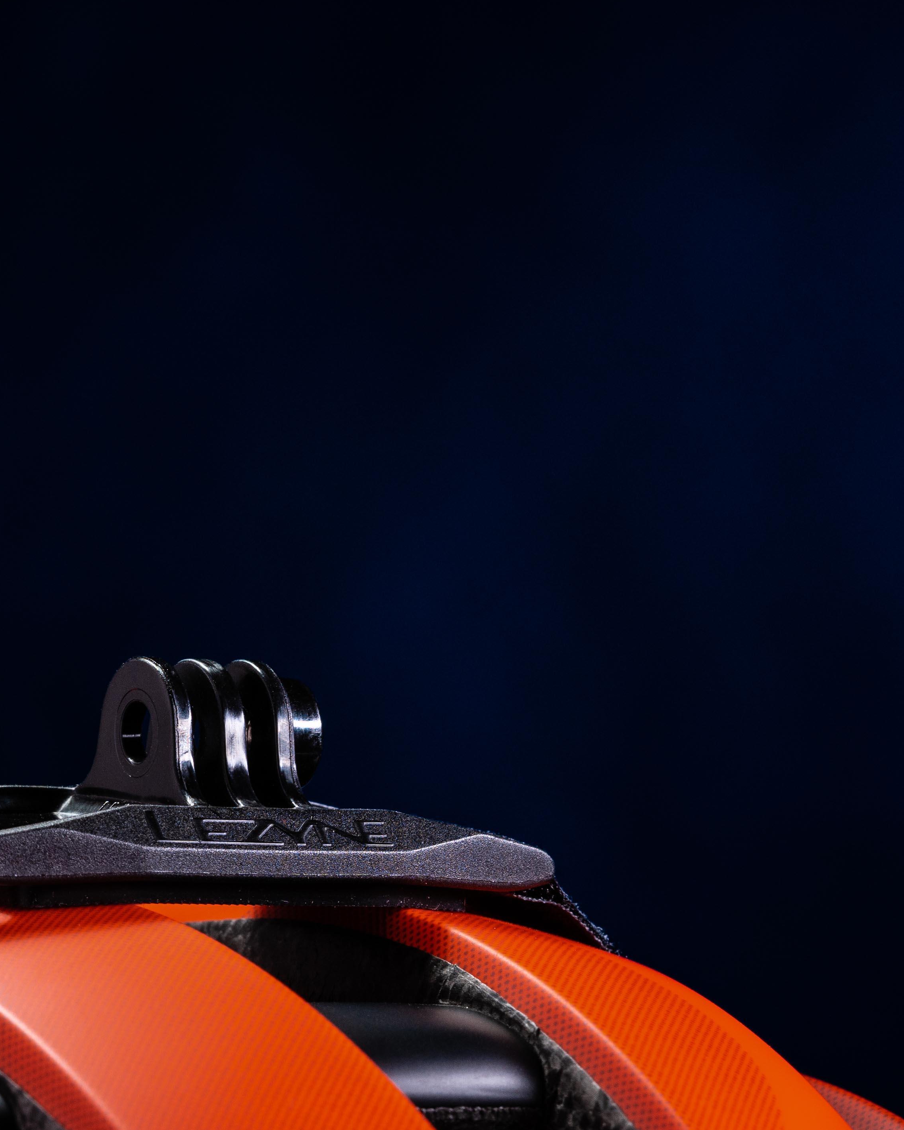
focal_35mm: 178
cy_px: 643
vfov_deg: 10.8
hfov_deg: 8.7
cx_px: 185
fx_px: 5952
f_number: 11
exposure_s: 1/50
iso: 400
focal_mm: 90
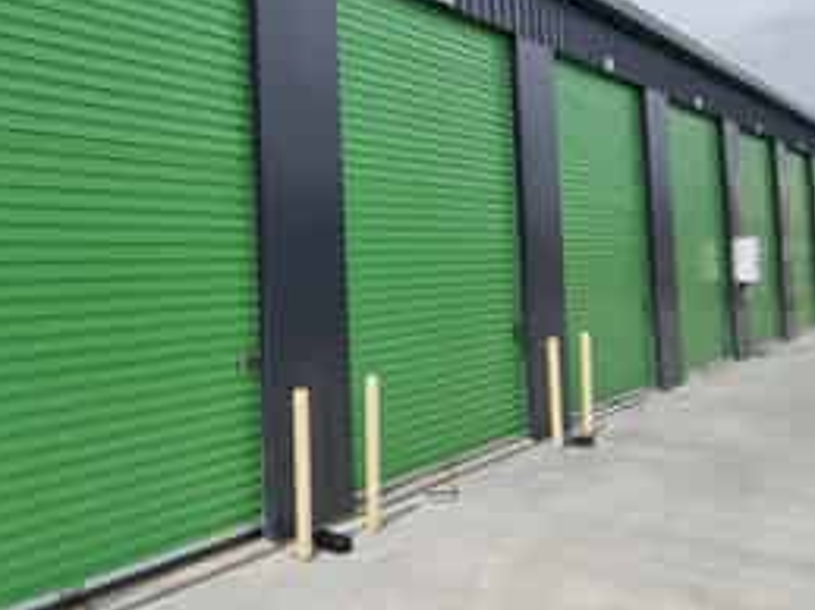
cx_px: 214
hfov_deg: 53.1
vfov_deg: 42.8
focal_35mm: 33
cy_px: 256
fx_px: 777
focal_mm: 2.2
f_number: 2.2
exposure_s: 1/3472
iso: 50
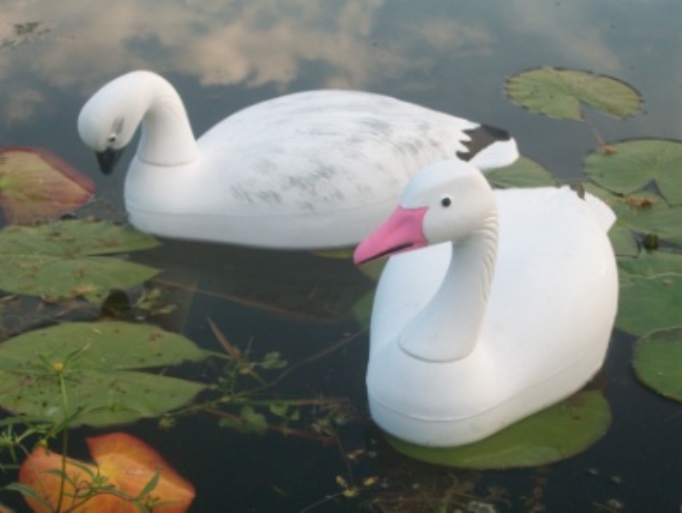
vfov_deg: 18.0
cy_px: 256
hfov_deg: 23.8
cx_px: 341
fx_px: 1617
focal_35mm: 82
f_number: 4.6
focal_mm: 13.7
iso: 80
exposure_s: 1/100
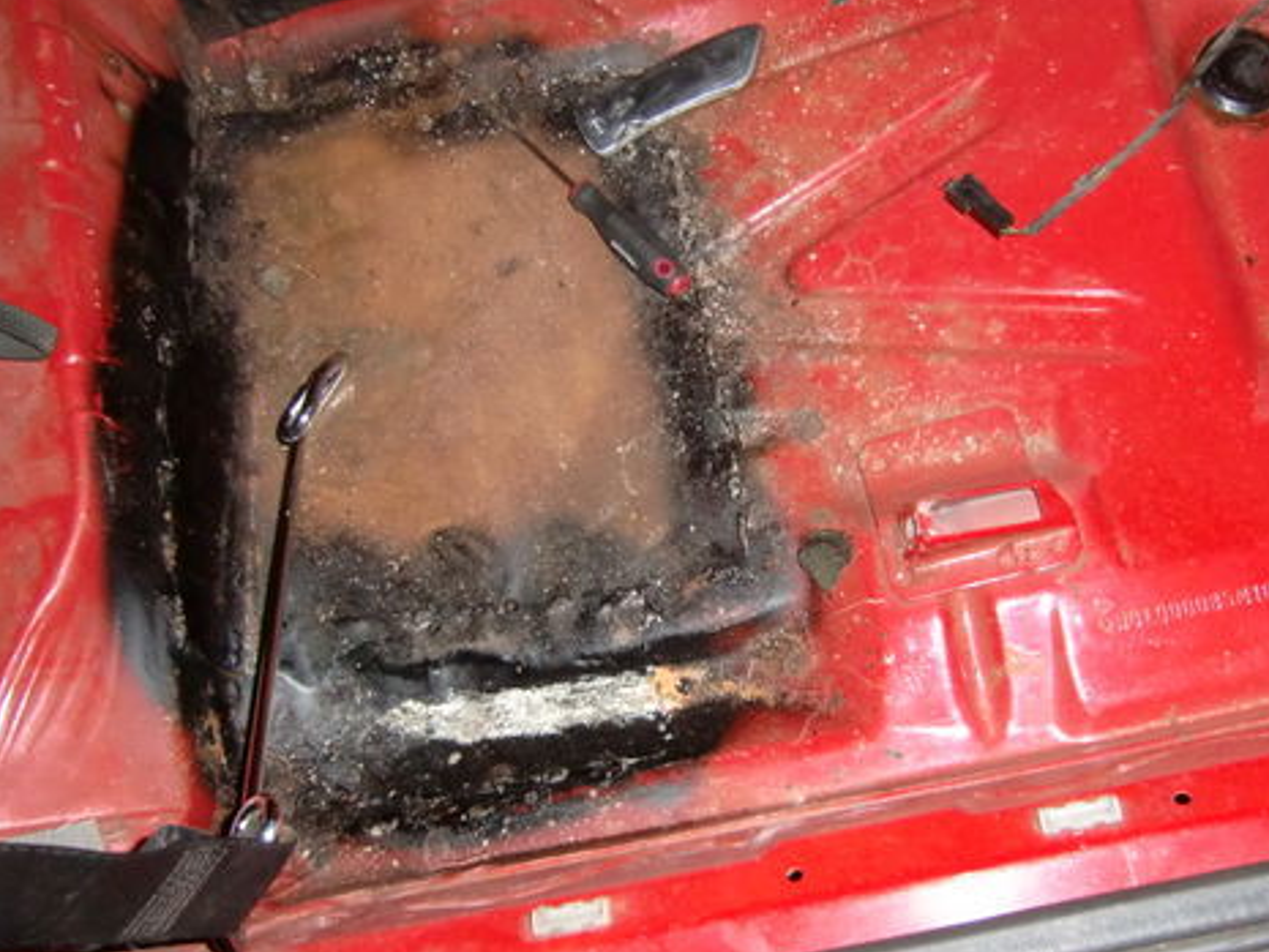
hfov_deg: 55.1
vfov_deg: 42.9
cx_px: 734
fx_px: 1210
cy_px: 524
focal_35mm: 33
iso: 400
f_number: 3.2
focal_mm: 4.3
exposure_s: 1/15
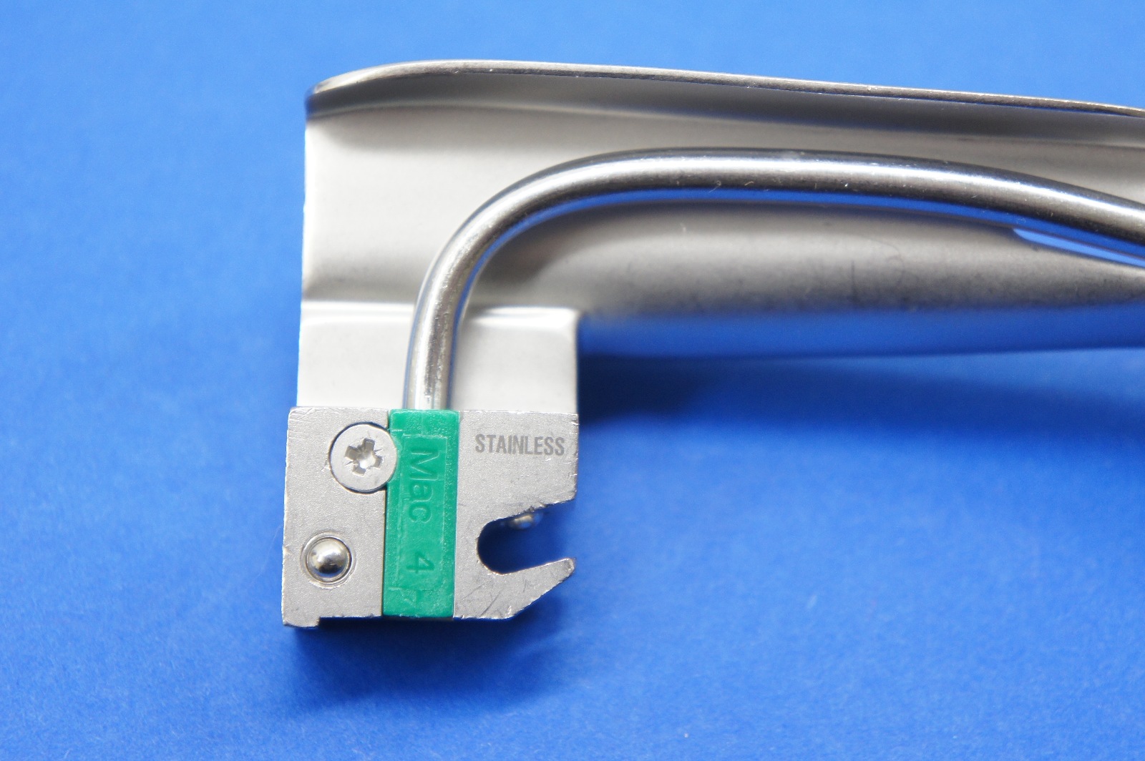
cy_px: 380
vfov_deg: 17.8
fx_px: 2431
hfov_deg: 26.5
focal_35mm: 76
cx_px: 572
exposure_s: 1/80
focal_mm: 51
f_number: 5
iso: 800
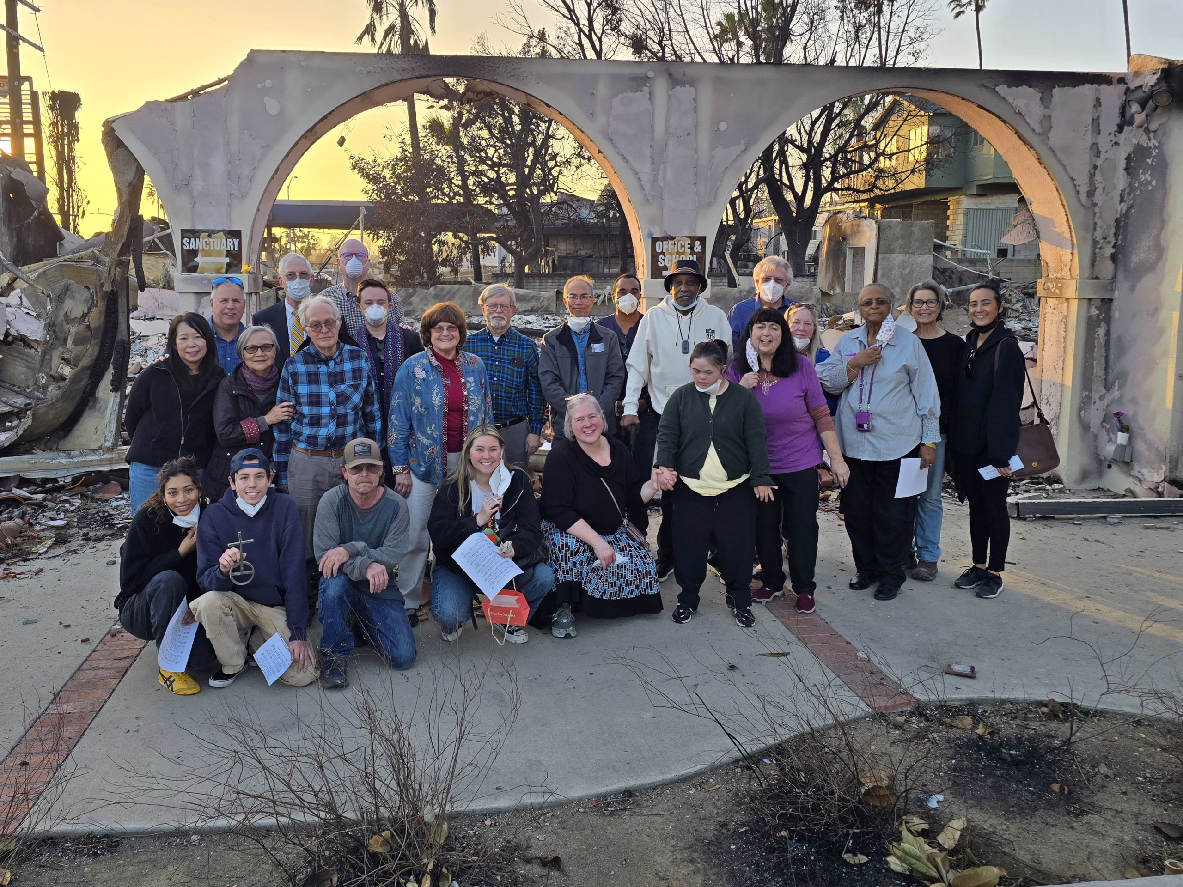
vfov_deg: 58.9
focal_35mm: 23
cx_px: 592
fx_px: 786
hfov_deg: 73.9
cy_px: 444
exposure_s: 1/250
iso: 12
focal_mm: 6.3
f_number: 1.7
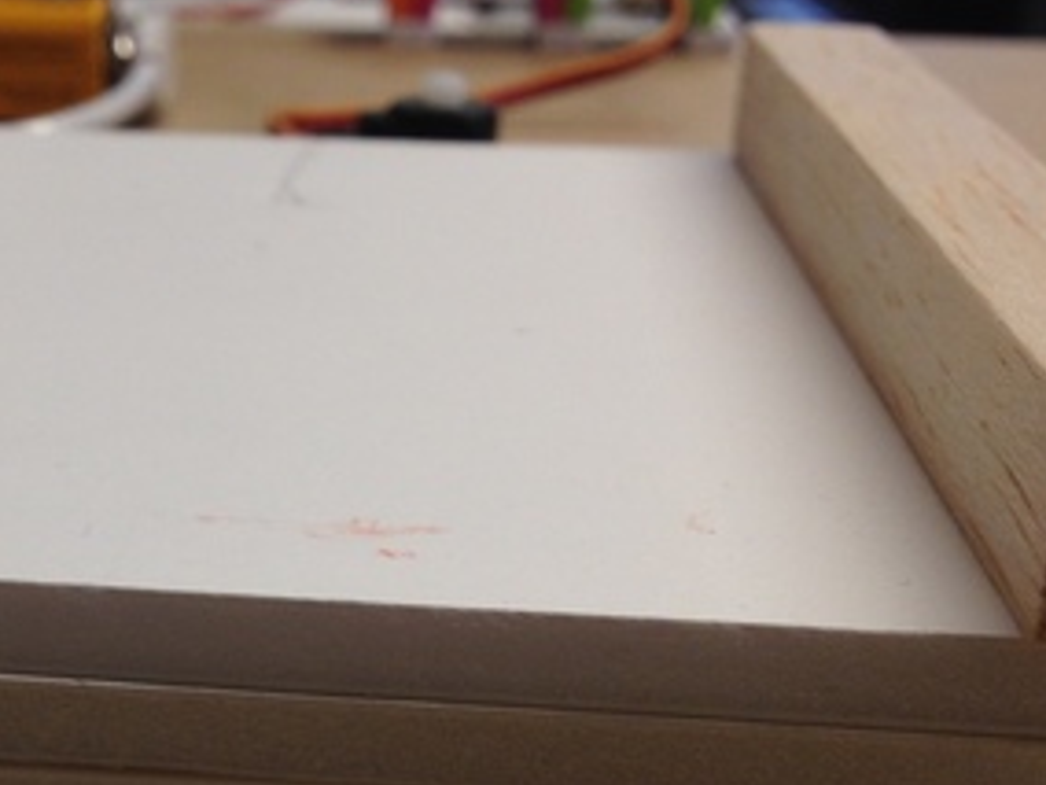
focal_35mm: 74
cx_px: 214
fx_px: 2236
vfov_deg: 19.7
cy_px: 597
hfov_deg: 25.9
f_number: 2.4
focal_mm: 4.28
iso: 50
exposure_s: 1/30
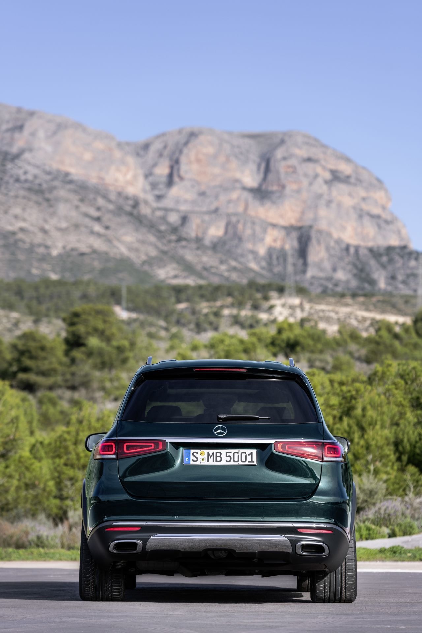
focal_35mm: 160
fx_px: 2813
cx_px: 211
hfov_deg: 8.6
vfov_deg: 12.8
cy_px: 316
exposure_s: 1/1250
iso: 200
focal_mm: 160
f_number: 4.5
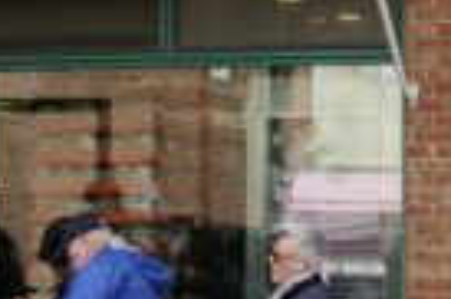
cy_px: -172
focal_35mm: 262
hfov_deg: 7.8
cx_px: 405
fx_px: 3278
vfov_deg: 5.2
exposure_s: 1/1250
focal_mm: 35
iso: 400
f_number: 4.5
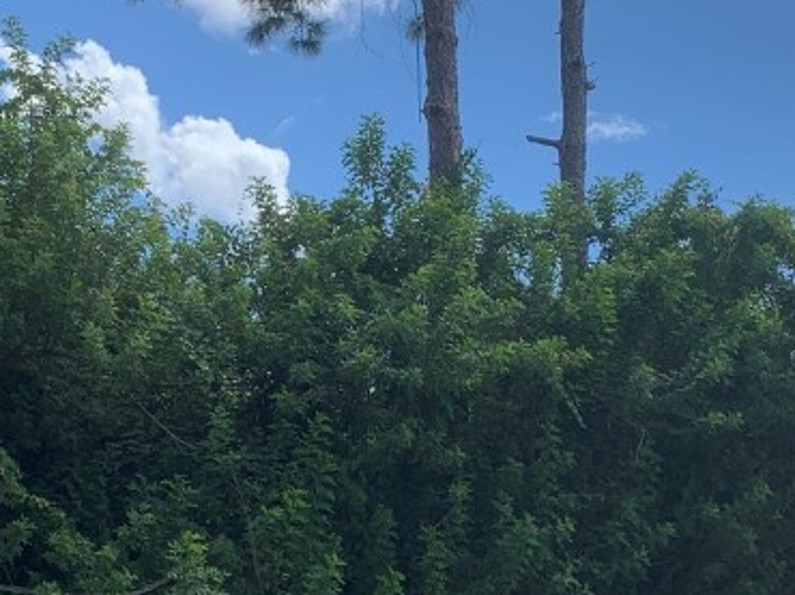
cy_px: 434
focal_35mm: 72
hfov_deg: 27.1
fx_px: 1652
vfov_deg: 20.3
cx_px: 395
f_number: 1.8
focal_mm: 4.25
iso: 25
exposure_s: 1/2364
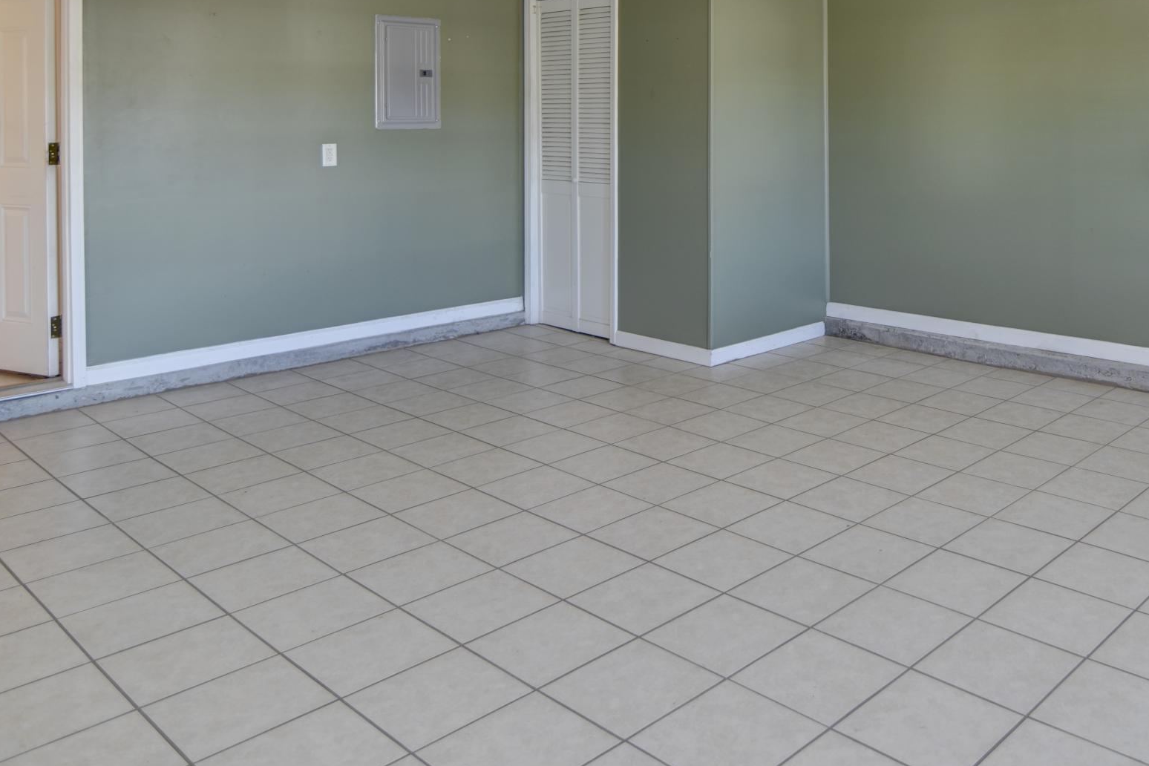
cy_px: 115
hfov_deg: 57.8
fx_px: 989
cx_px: 836
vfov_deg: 40.0
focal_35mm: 31
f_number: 2.8
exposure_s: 1/15
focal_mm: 16
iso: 125
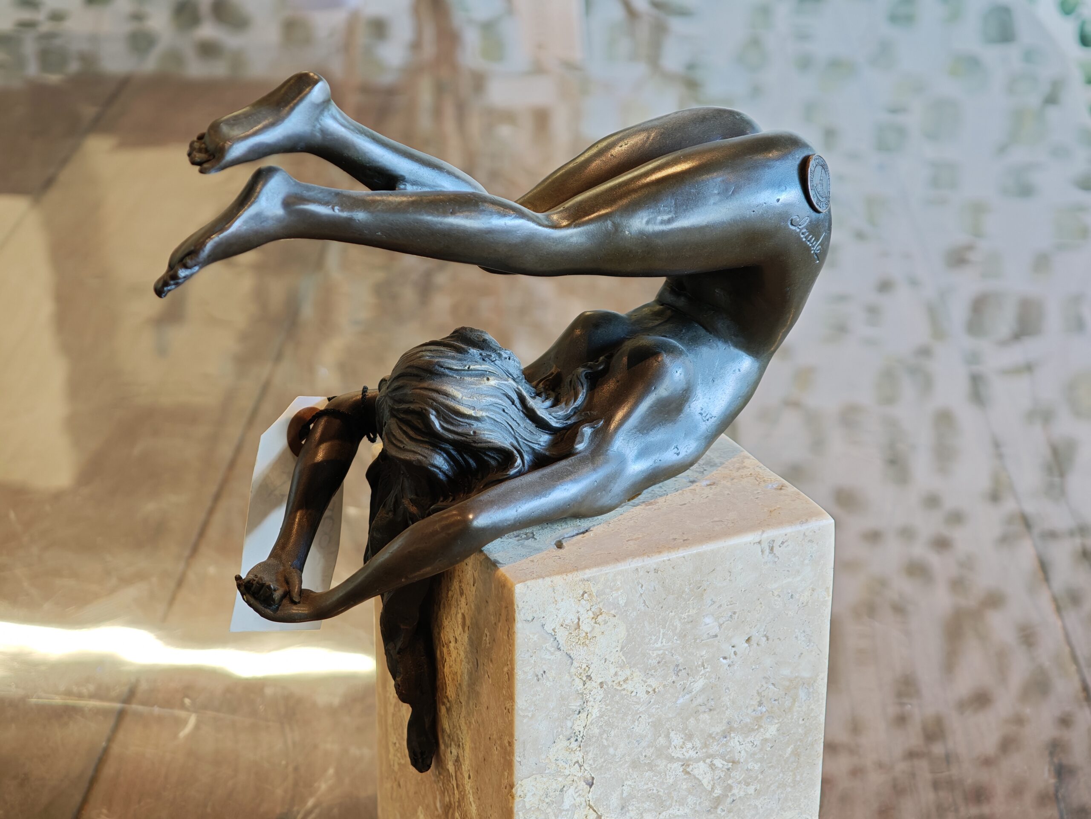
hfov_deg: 27.8
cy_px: 410
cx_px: 546
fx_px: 2206
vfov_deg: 21.0
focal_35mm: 70
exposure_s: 1/50
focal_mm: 11.5
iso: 160
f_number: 1.8
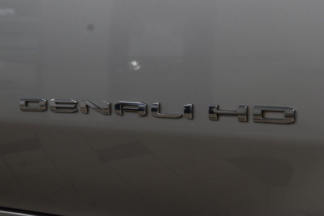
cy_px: 108
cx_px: 162
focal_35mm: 84
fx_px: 756
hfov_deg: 24.2
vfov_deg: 16.3
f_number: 7.1
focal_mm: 56
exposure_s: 1/30
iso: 560
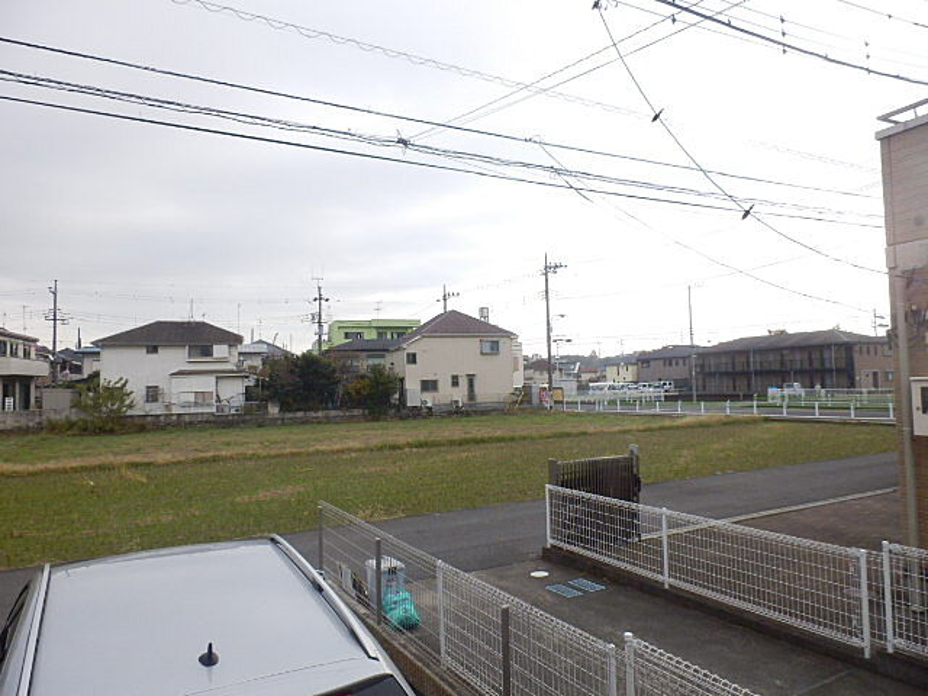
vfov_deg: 56.8
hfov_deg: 71.6
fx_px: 643
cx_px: 464
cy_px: 348
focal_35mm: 24
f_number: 7.9
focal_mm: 4.2
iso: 400
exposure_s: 1/320
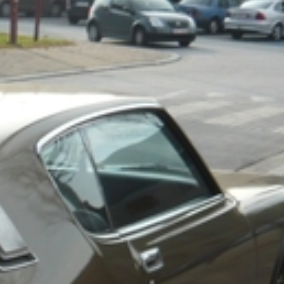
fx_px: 1262
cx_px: -185
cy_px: 337
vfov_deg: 12.5
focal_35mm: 136
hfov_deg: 12.0
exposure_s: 1/500
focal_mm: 5.5
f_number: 2.8
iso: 100
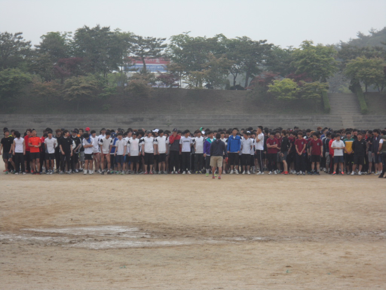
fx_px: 1450
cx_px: 193
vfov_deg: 11.4
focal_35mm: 130
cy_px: 145
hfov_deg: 15.2
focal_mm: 24.5
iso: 80
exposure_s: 1/350
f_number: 5.9
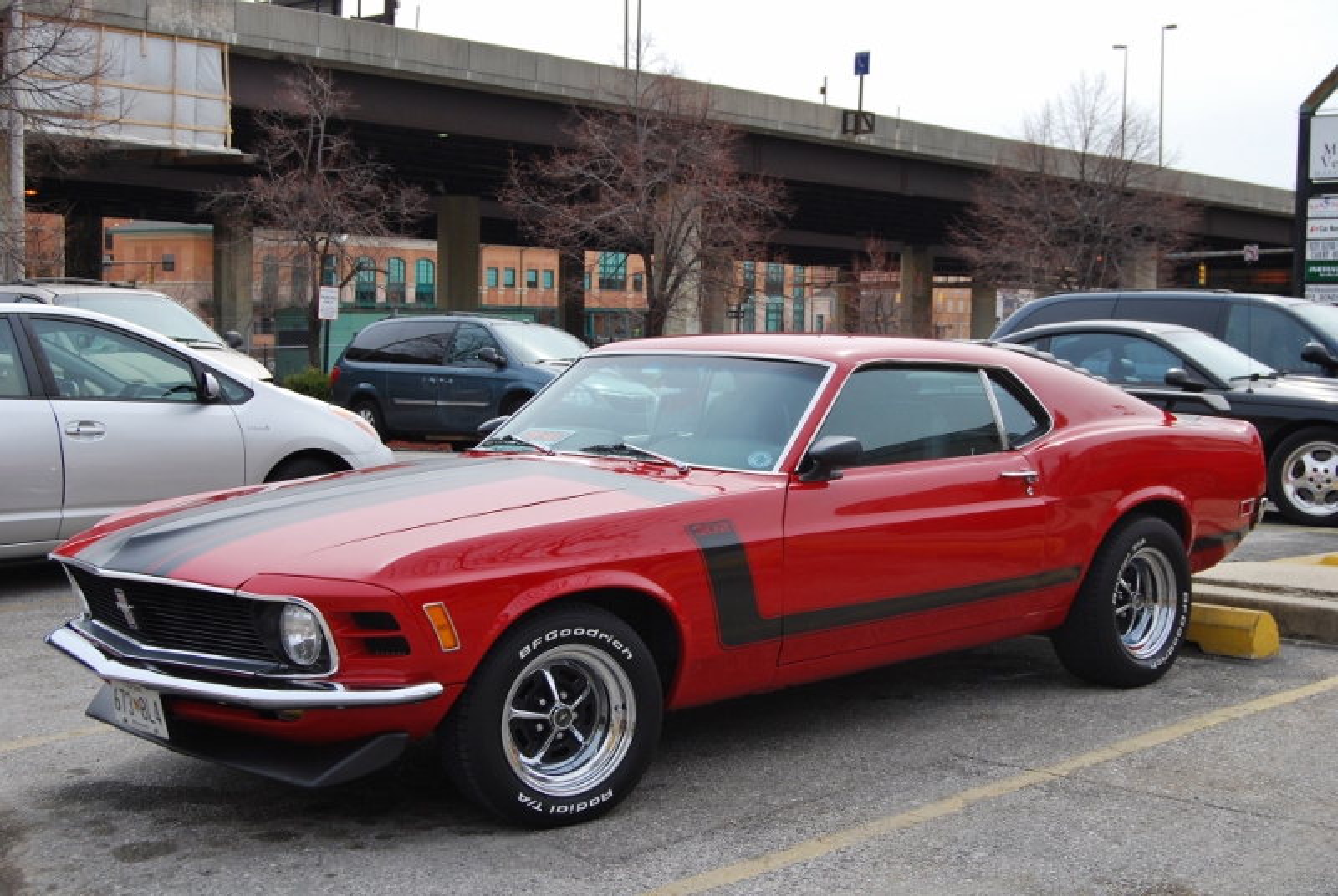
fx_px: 1898
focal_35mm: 51
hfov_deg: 38.8
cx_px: 669
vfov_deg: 26.6
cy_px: 448
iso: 200
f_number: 9
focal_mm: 34
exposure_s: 1/320
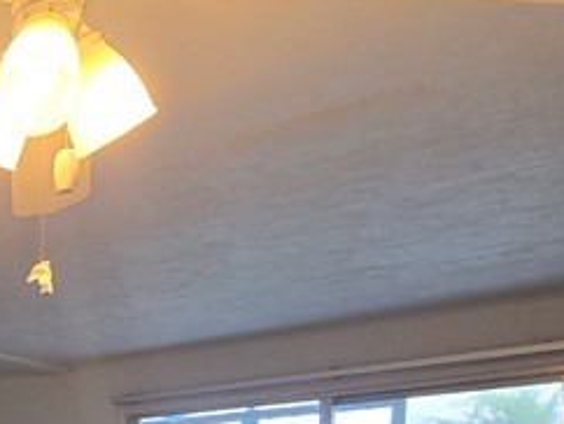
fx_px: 897
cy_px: 671
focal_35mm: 55
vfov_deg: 21.4
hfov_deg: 24.9
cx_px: -324
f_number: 2.2
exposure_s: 1/60
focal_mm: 2.2
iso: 200
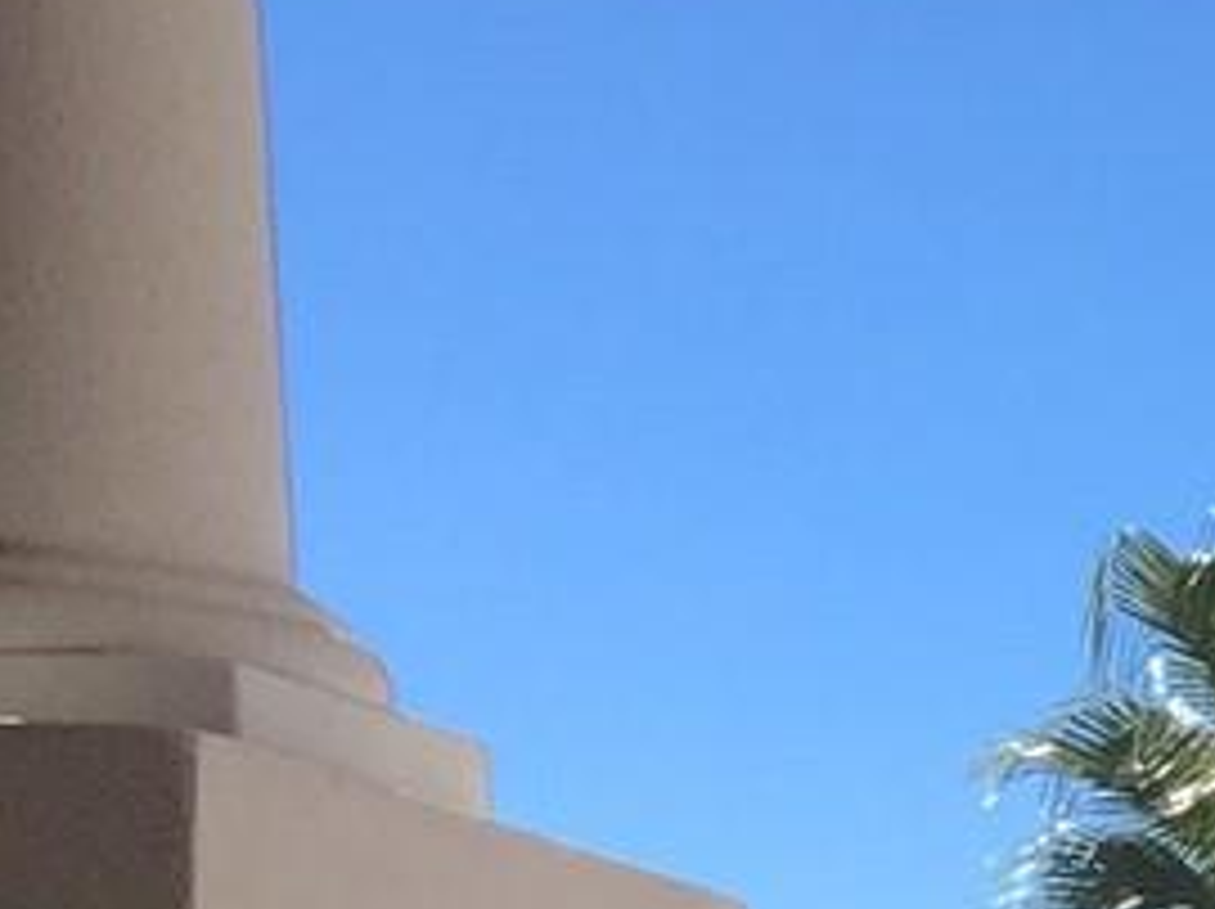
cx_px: 3159
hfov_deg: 9.8
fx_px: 6032
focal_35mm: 172
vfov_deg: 7.6
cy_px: 2637
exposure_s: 1/1799
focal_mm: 4.15
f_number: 2.2
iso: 32
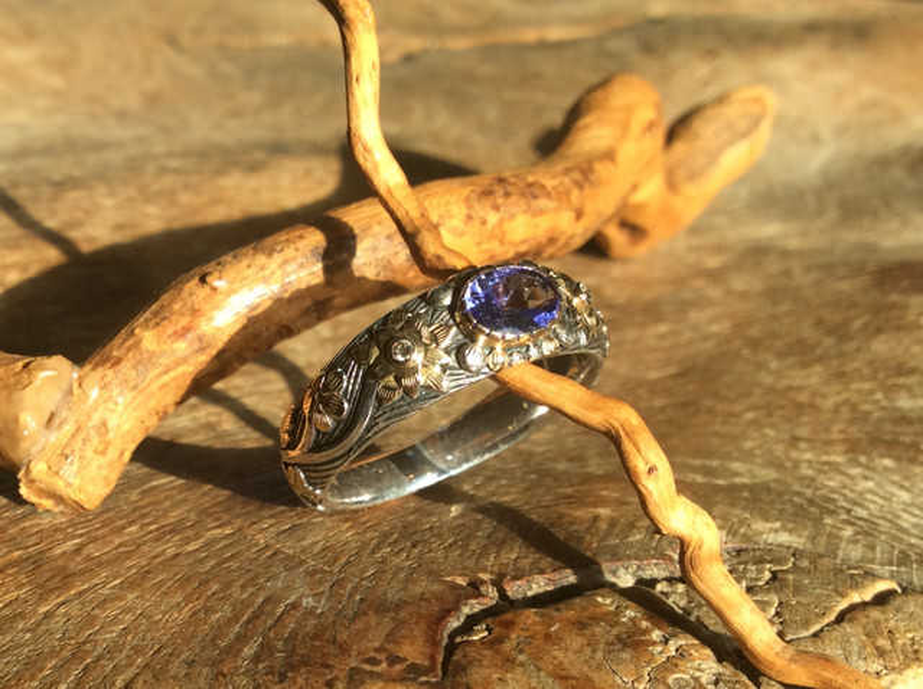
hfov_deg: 56.9
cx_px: 462
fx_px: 852
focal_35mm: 32
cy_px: 344
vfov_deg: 44.1
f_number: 2.4
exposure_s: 1/440
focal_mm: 3.3
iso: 32
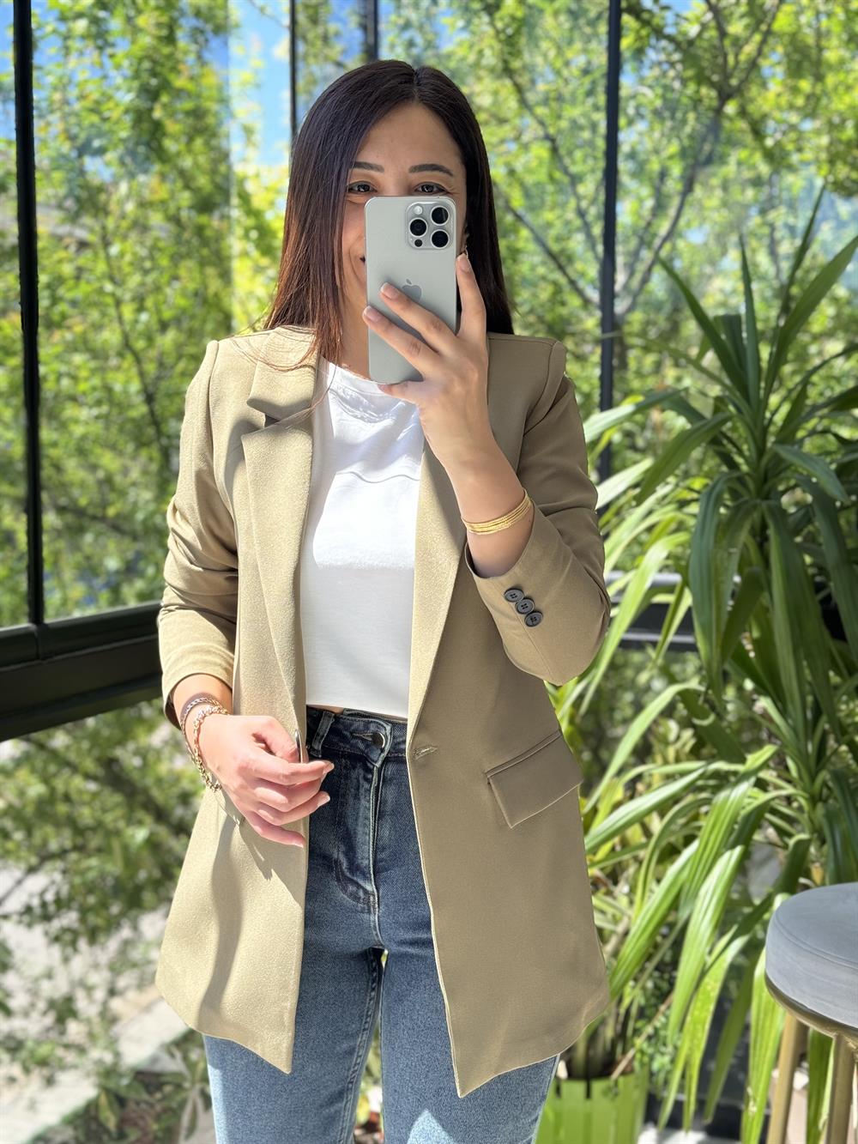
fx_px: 1586
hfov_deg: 30.3
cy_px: 572
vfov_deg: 39.7
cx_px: 429
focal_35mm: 48
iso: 64
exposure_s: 1/315
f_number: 1.78
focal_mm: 6.76
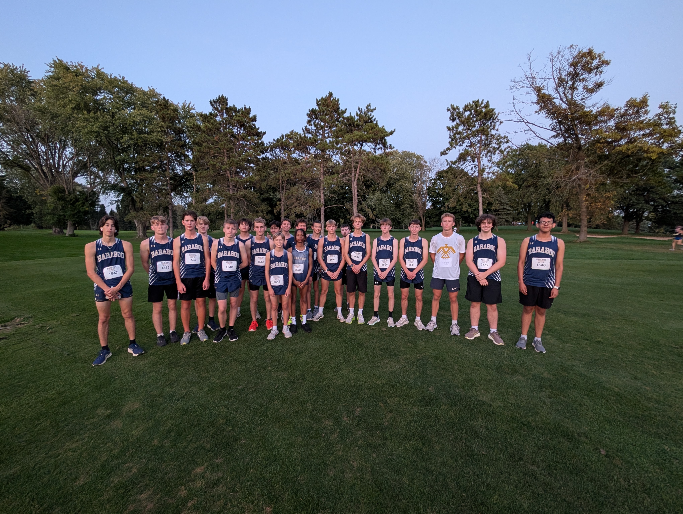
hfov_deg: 110.5
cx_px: 342
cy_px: 257
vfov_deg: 94.6
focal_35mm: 12
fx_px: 237
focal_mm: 2.02
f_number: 1.7
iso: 307
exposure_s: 1/24.3
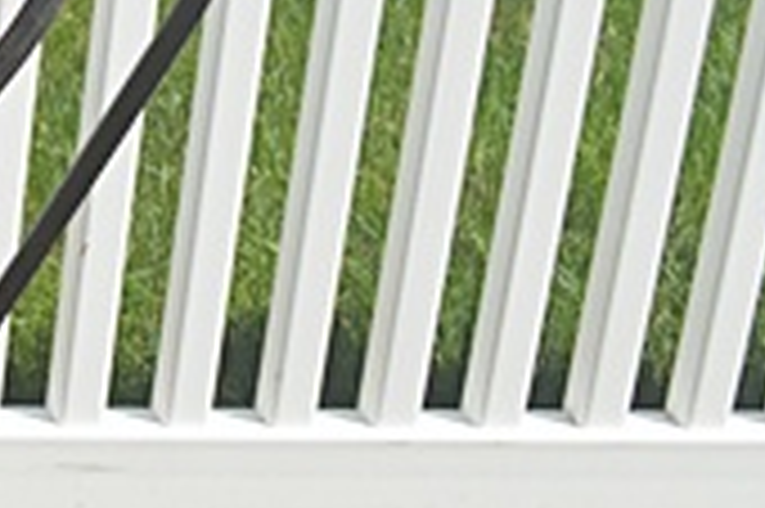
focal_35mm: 136
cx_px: -774
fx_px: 2887
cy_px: 510
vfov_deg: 10.0
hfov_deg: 13.1
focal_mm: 22
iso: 100
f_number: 8
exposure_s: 1/250
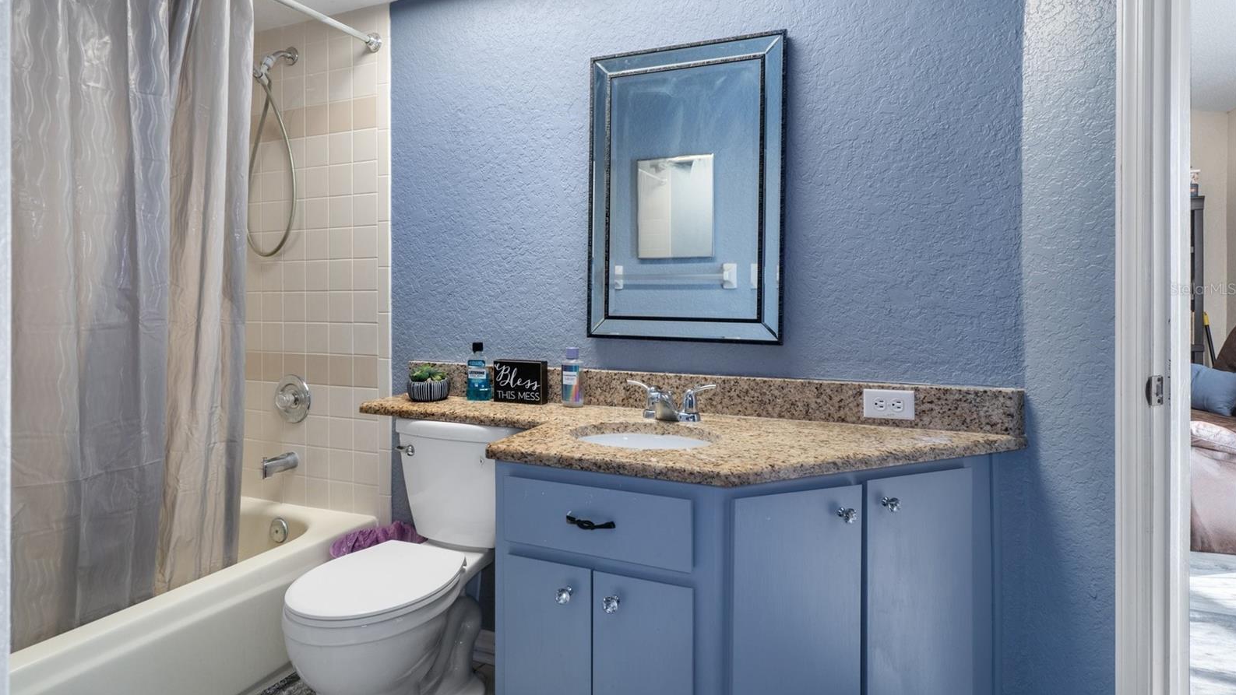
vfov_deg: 58.0
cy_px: 289
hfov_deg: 89.6
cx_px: 616
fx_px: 623
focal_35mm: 19
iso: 320
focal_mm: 12
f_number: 8
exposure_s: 1/3
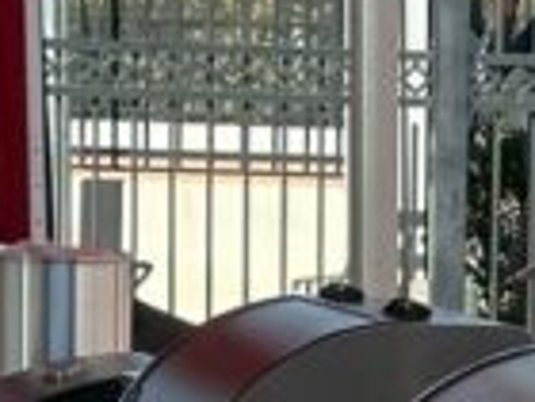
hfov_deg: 5.6
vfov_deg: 4.0
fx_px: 5440
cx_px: 592
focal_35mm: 352
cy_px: 1351
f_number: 1.78
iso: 64
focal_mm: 6.86
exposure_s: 1/2203
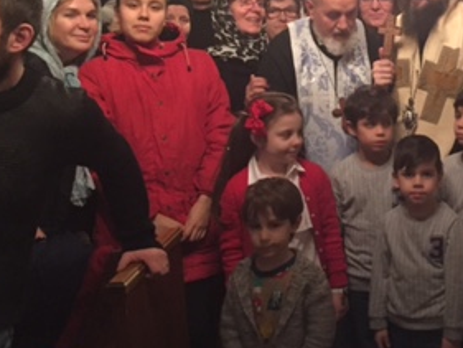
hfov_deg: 28.1
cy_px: 99
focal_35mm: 66
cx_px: 427
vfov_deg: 22.1
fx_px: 883
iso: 500
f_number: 2.2
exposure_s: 1/17
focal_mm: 4.15
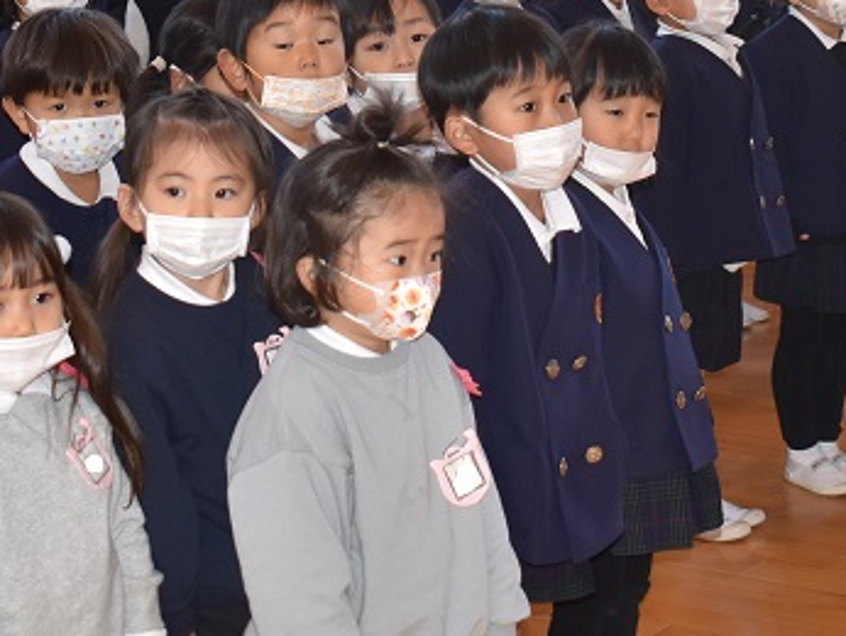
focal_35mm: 108
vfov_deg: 13.5
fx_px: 2641
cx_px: 340
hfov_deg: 18.2
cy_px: -29
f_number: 5
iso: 800
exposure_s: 1/100
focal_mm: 30
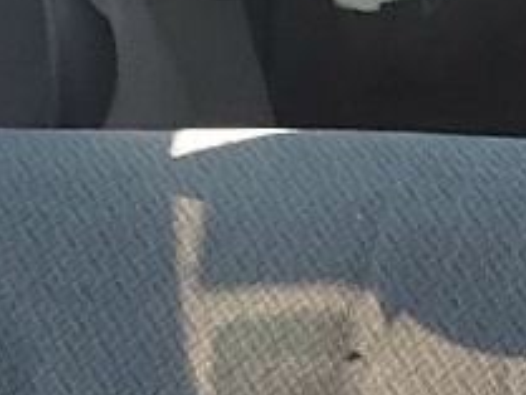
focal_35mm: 199
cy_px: 423
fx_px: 3026
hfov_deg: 8.8
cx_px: 1344
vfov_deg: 7.4
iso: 50
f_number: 1.5
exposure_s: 1/312
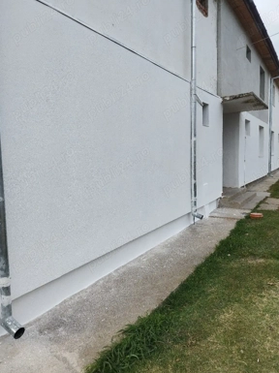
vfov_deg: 67.3
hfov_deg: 53.0
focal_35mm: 26
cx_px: 138
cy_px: 182
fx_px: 280
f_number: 1.89
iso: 50
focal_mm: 5.95
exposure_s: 1/526
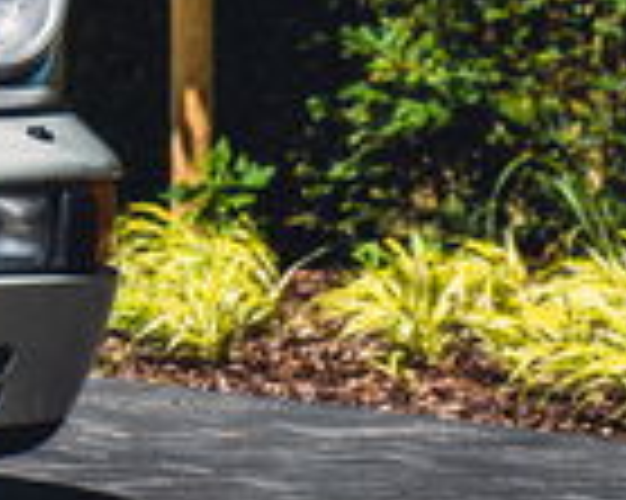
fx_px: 6739
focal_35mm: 364
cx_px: -932
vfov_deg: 4.2
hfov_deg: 5.1
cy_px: -162
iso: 200
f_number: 5.6
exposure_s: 1/500
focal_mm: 70
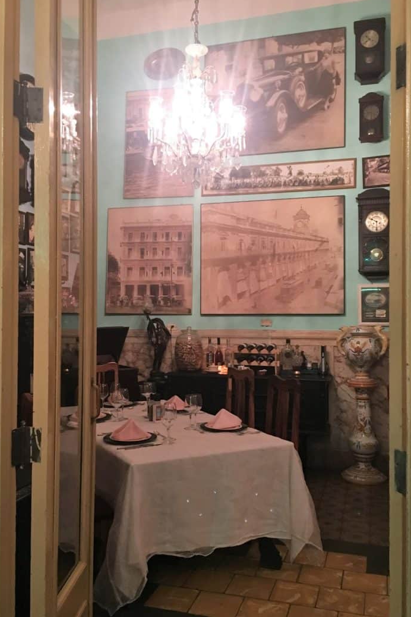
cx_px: 210
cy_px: 311
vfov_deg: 60.3
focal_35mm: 31
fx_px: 530
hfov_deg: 42.3
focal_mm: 4.15
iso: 200
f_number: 2.2
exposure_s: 1/15
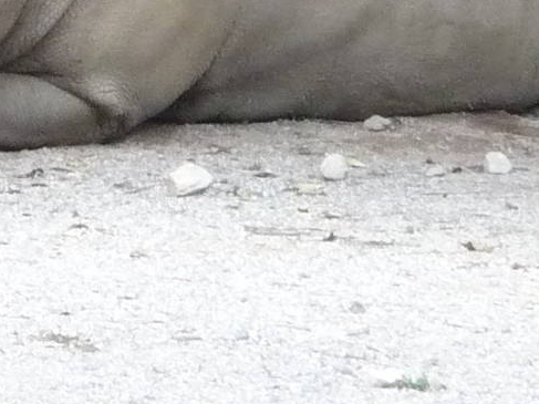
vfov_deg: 1.0
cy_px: -61
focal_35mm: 1552
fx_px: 24160
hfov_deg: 1.3
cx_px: -234
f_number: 4.9
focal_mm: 47
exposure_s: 1/320
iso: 400
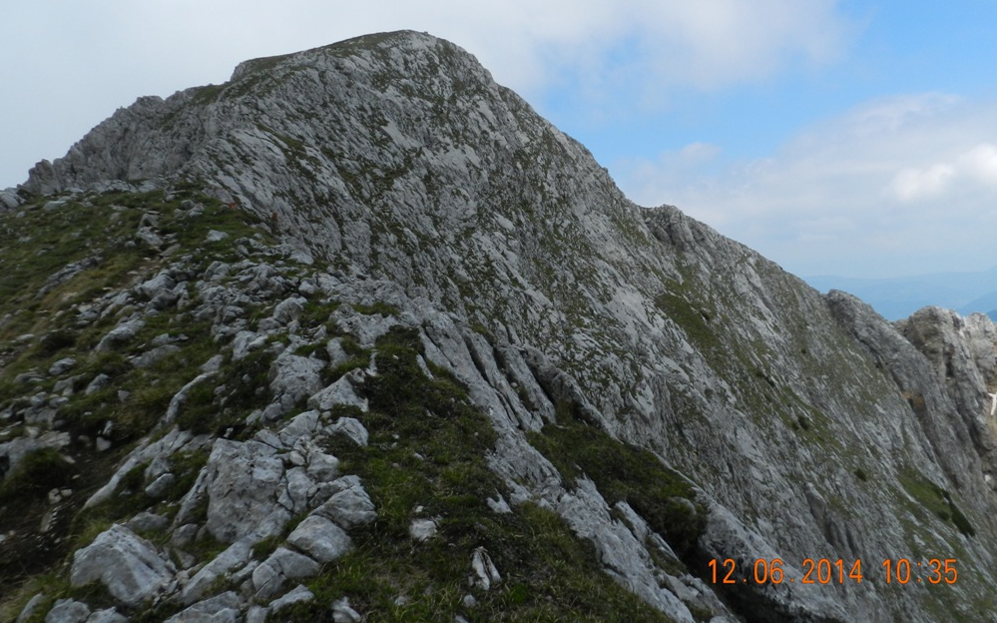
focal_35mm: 25
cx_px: 509
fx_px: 679
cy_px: 268
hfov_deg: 72.5
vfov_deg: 49.1
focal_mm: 4
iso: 160
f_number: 4.5
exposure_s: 1/800
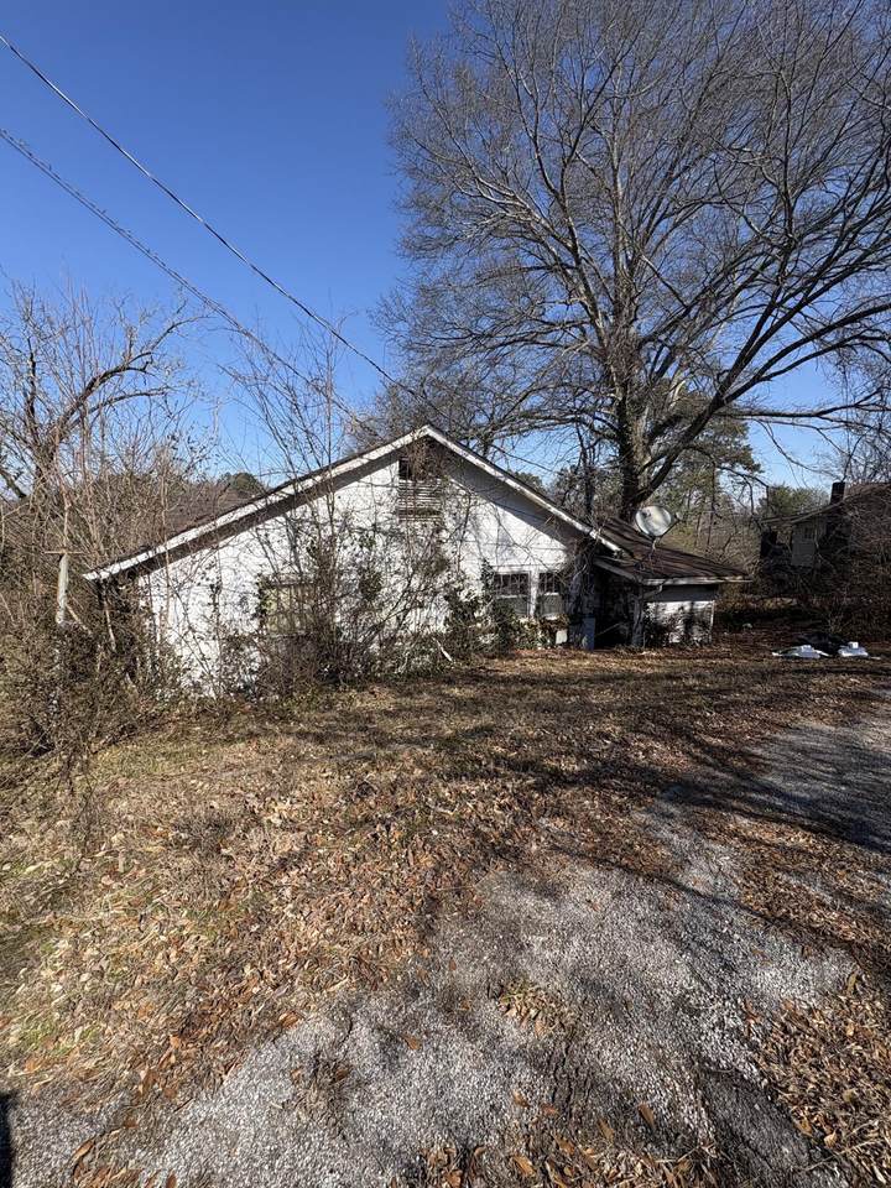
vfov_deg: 102.1
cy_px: 594
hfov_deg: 85.7
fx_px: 480
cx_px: 446
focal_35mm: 14
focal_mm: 2.22
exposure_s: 1/1420
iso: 50
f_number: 2.2
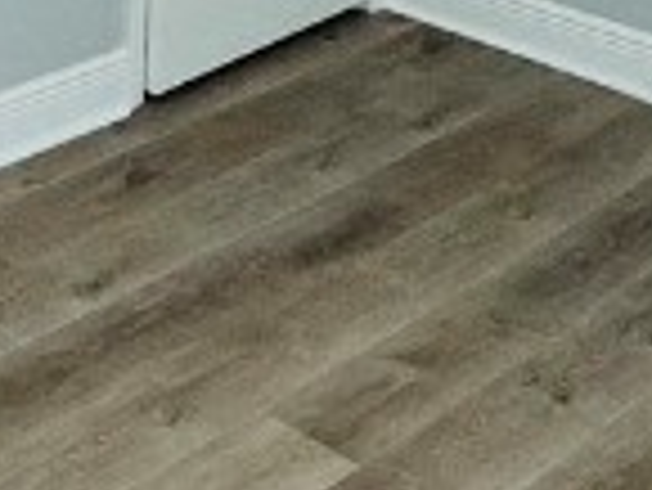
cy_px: -148
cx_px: -45
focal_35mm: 99
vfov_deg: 14.3
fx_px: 1866
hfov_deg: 19.1
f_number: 2.2
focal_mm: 2.22
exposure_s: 1/99
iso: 80
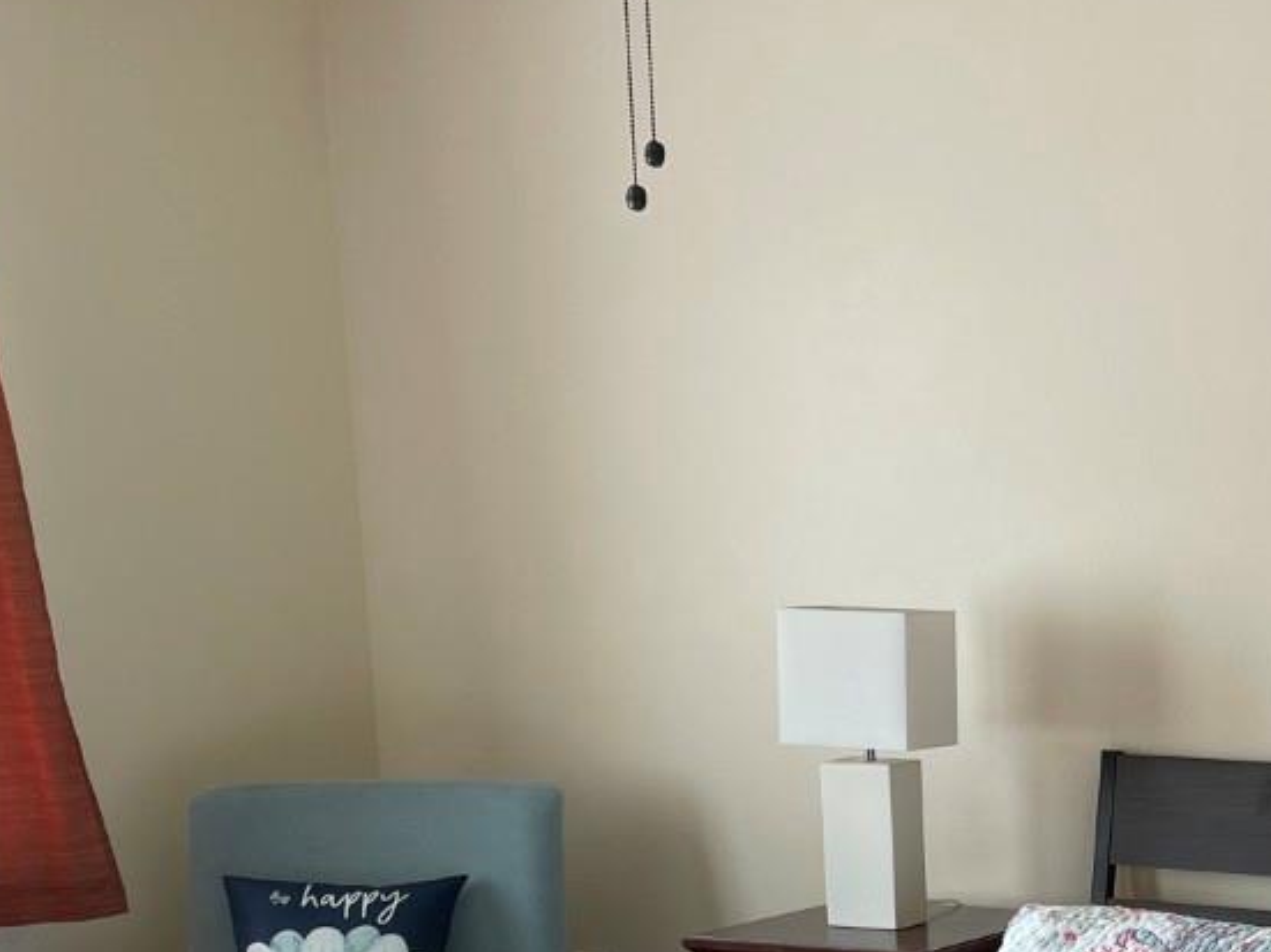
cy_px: 881
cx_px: 1451
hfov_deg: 26.0
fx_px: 2496
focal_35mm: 68
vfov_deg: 21.1
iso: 64
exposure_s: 1/120
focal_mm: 4.2
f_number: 1.6
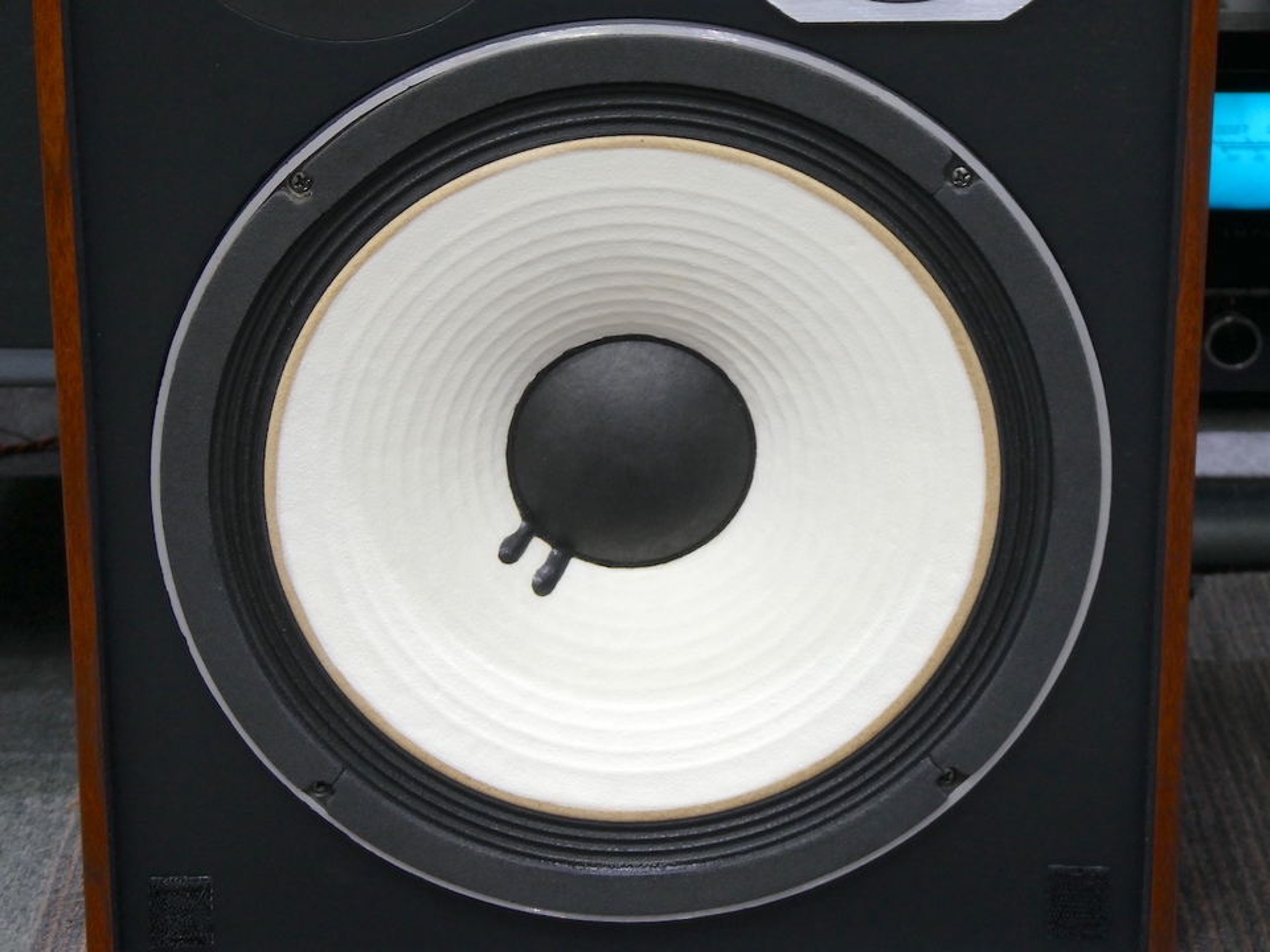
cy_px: 476
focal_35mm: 98
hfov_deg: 20.0
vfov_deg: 15.1
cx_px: 635
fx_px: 3595
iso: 200
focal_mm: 17.5
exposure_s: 1/5
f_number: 5
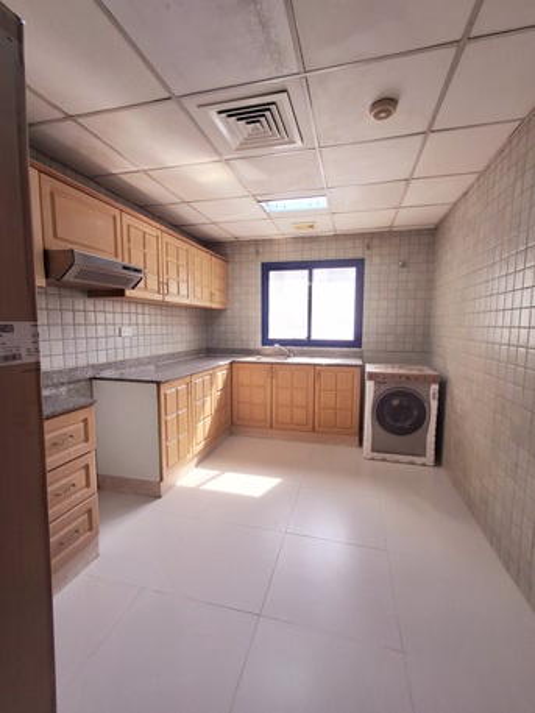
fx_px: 330
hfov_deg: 78.1
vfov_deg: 94.5
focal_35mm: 16
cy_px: 356
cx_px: 268
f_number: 2.2
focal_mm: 1.64
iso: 40
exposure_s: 1/60.2
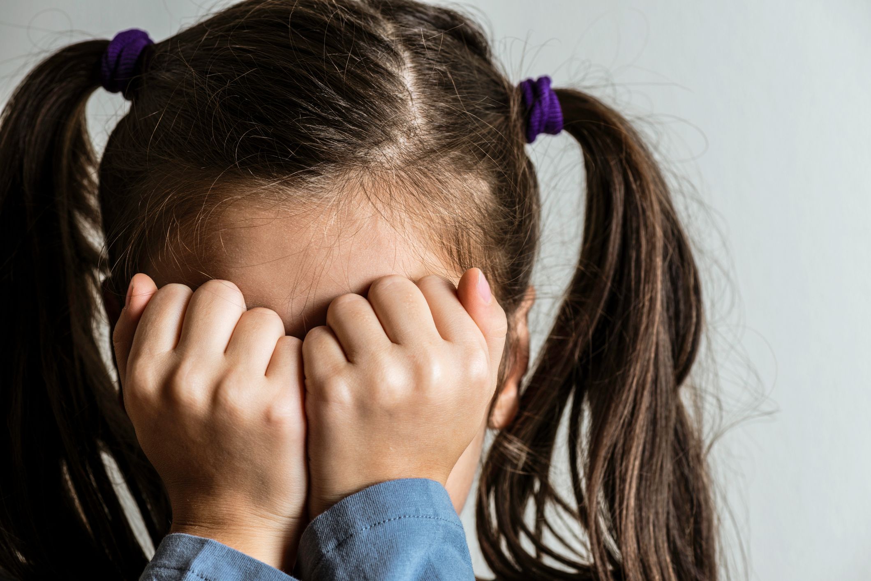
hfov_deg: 19.5
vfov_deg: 13.0
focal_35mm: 105
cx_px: 436
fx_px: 2541
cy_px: 290
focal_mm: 105
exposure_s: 1/100
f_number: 8
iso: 100
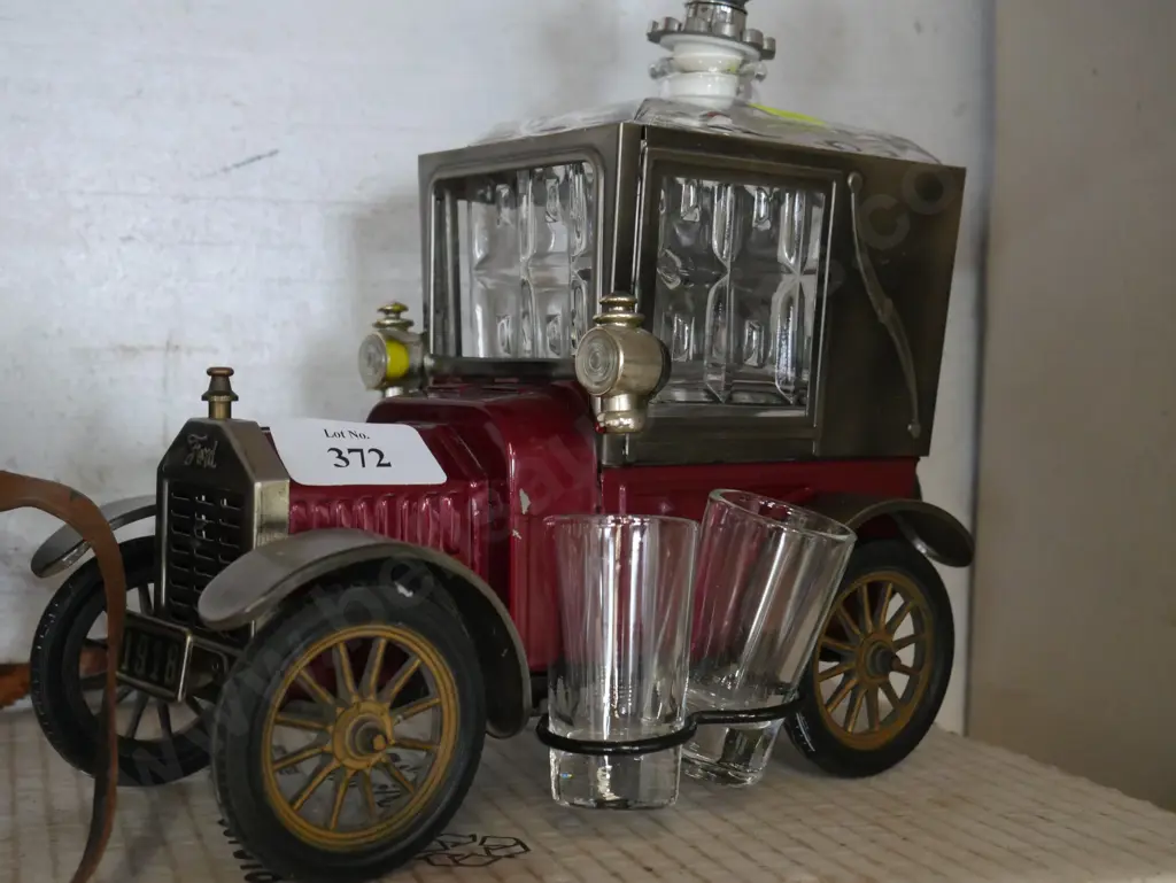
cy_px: 442
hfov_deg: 38.2
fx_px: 1699
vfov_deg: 29.1
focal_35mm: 50
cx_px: 588
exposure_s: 1/60
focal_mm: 25
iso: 3200
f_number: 5.3
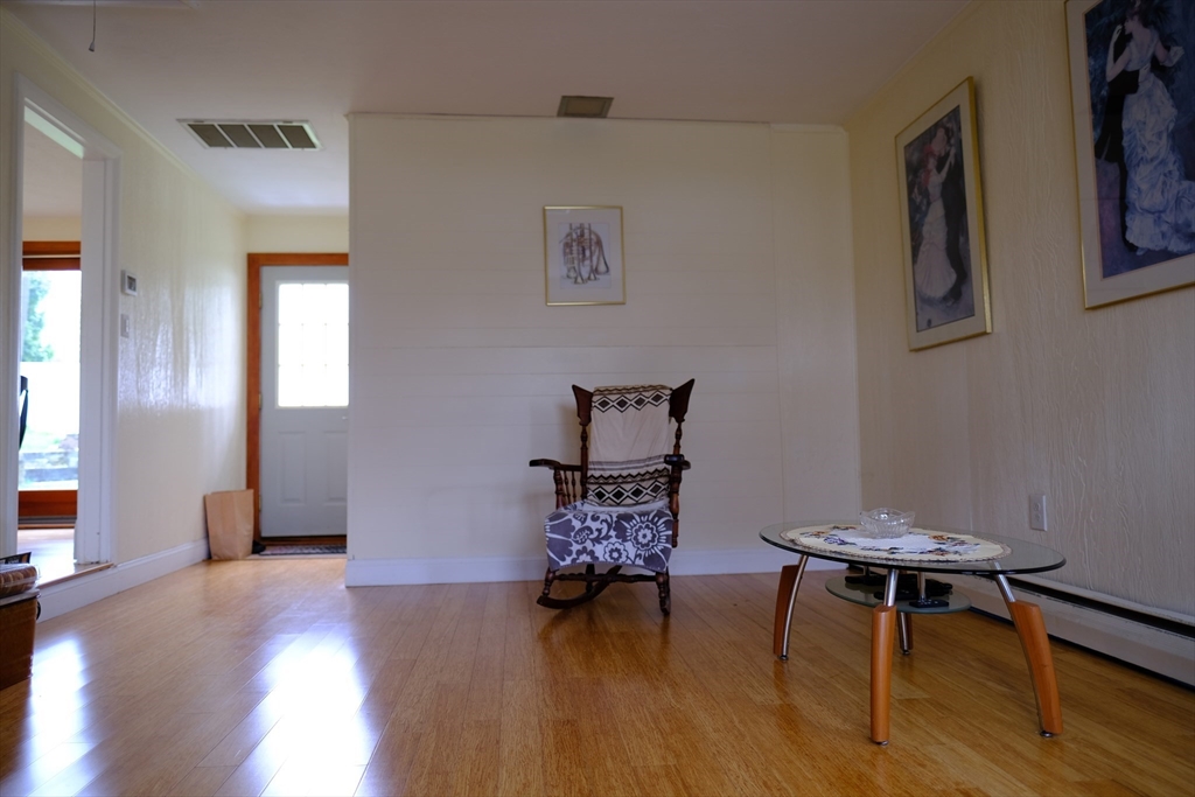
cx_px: 598
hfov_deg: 73.7
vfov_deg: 53.1
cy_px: 398
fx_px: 797
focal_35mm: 24
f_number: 1.8
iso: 160
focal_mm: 16
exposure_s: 1/110
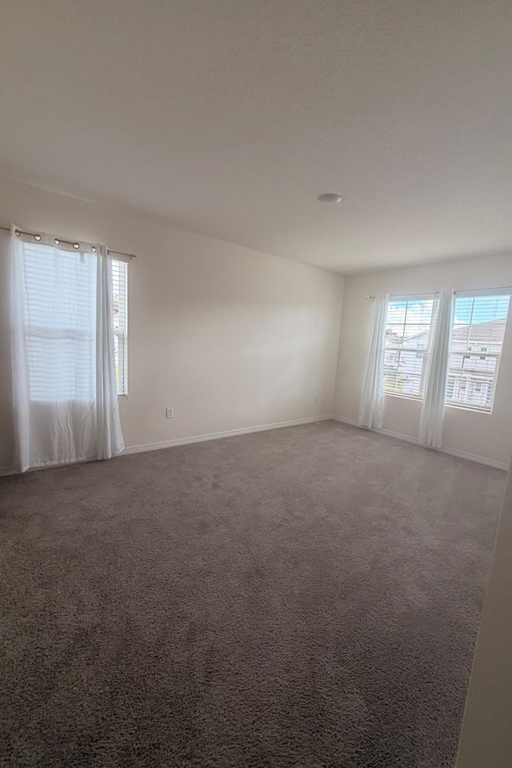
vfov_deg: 100.4
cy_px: 385
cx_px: 272
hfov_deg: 77.3
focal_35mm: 15
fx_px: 320
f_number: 2.2
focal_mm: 2.22
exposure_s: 1/121
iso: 100
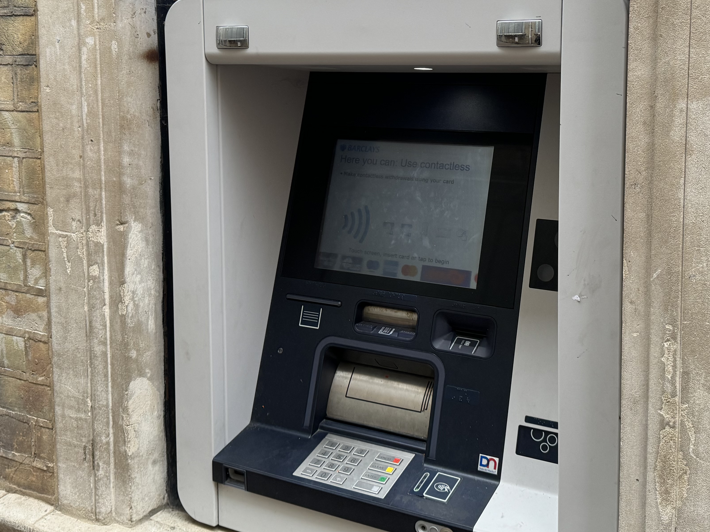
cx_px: 406
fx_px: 882
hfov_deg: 43.7
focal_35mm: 43
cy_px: 145
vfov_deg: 33.1
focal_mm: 6.76
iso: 200
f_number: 1.78
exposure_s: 1/121
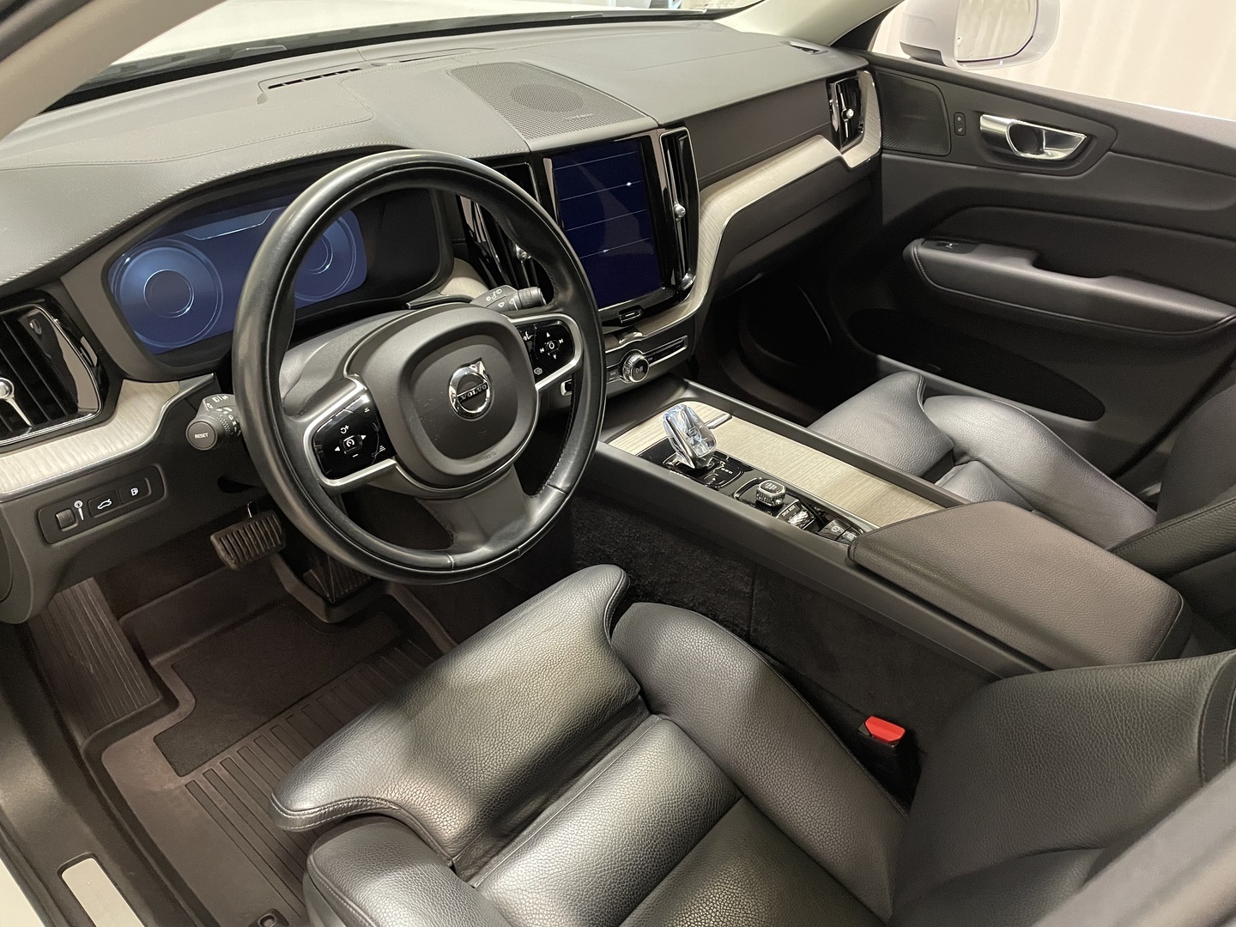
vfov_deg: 53.1
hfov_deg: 67.3
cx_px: 618
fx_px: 928
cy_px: 464
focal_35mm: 26
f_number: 1.6
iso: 640
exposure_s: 1/33
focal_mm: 4.2
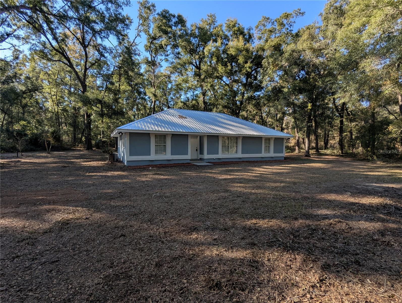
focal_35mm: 16
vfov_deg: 78.2
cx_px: 201
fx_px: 186
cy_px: 152
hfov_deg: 94.4
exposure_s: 1/482
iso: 44
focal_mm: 2.35
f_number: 2.2
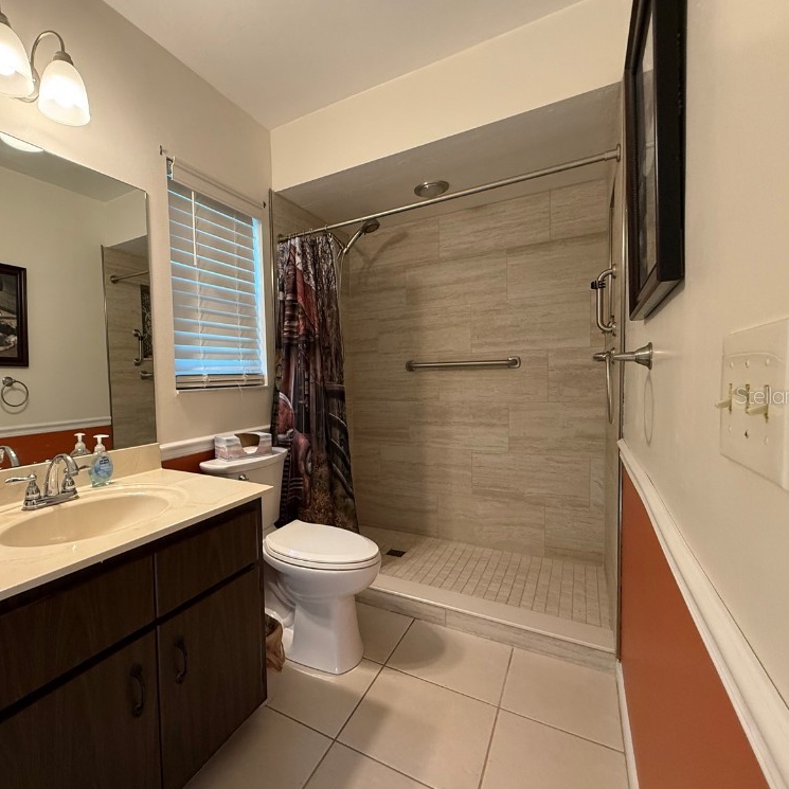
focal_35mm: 17
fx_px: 438
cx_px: 293
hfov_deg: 82.3
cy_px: 395
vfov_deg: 84.0
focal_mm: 2.22
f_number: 2.2
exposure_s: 1/60
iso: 320
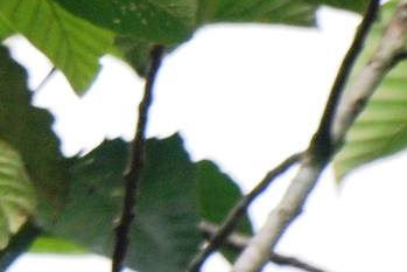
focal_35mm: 2065
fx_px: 23354
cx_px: -438
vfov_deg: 0.7
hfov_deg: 1.0
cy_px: 262
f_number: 5.6
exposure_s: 1/160
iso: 400
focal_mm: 300
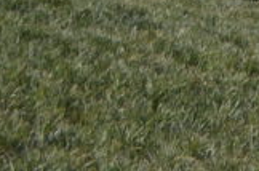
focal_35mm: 190
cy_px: -67
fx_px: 1363
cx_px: 812
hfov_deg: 8.7
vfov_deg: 7.1
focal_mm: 20
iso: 100
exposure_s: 1/200
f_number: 9
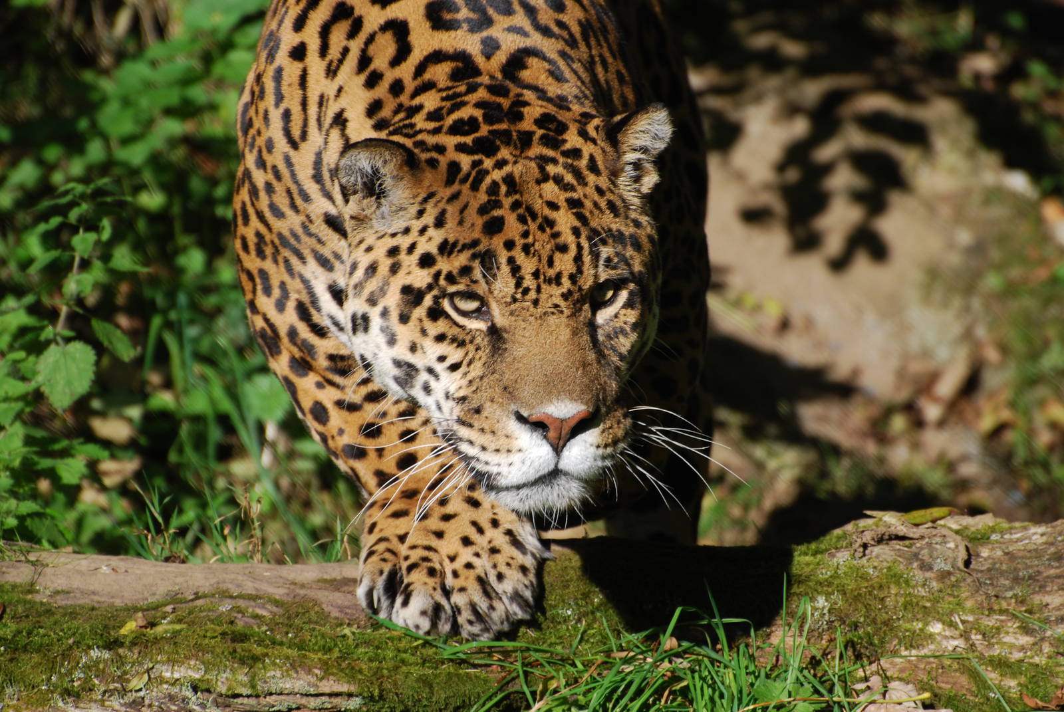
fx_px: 13316
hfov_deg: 4.6
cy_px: 356
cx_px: 532
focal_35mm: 450
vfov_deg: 3.1
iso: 200
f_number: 5.6
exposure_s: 1/500
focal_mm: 300
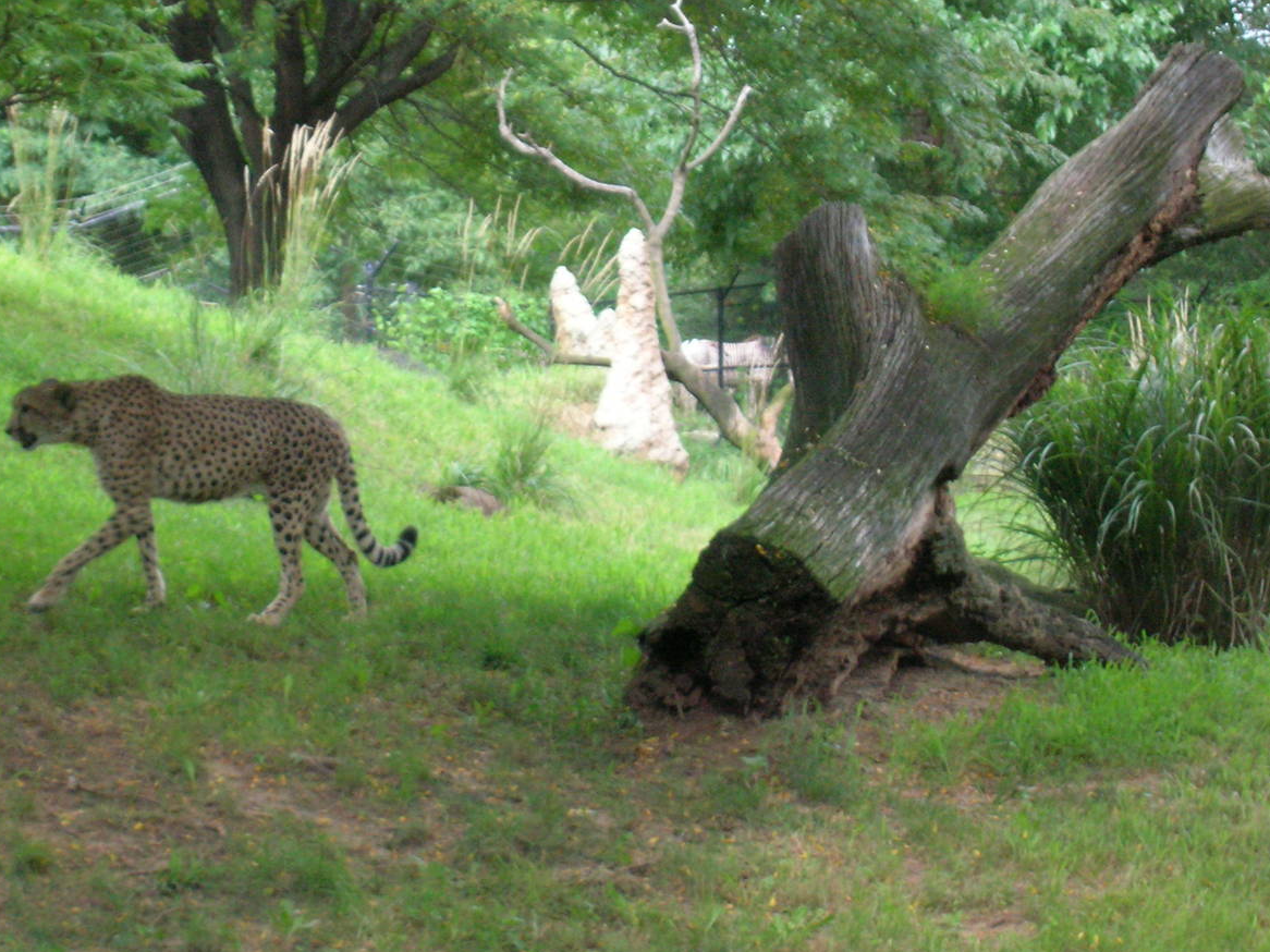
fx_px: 5135
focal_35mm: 140
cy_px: 496
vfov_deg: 10.6
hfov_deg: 14.1
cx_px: 406
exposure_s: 1/79.2
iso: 200
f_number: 4.9
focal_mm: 17.1
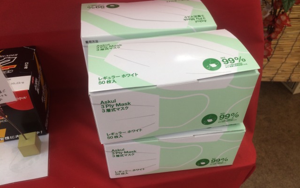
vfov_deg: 39.4
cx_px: 150
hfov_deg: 59.7
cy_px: 100
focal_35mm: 32
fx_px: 262
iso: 40
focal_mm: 4.12
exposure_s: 1/60
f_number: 2.2
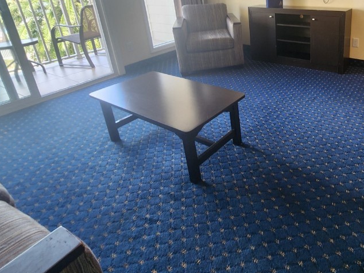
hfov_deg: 71.3
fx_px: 221
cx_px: 289
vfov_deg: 59.5
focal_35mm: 21
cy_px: 63
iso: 160
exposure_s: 1/60
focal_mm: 2.2
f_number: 2.2
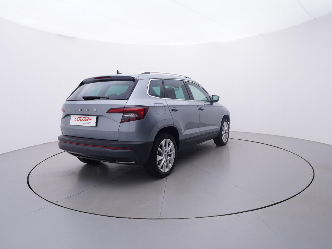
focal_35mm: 25
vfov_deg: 55.7
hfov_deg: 70.4
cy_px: 125
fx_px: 235
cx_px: 171
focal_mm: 15
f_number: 5
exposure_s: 1/80
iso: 200
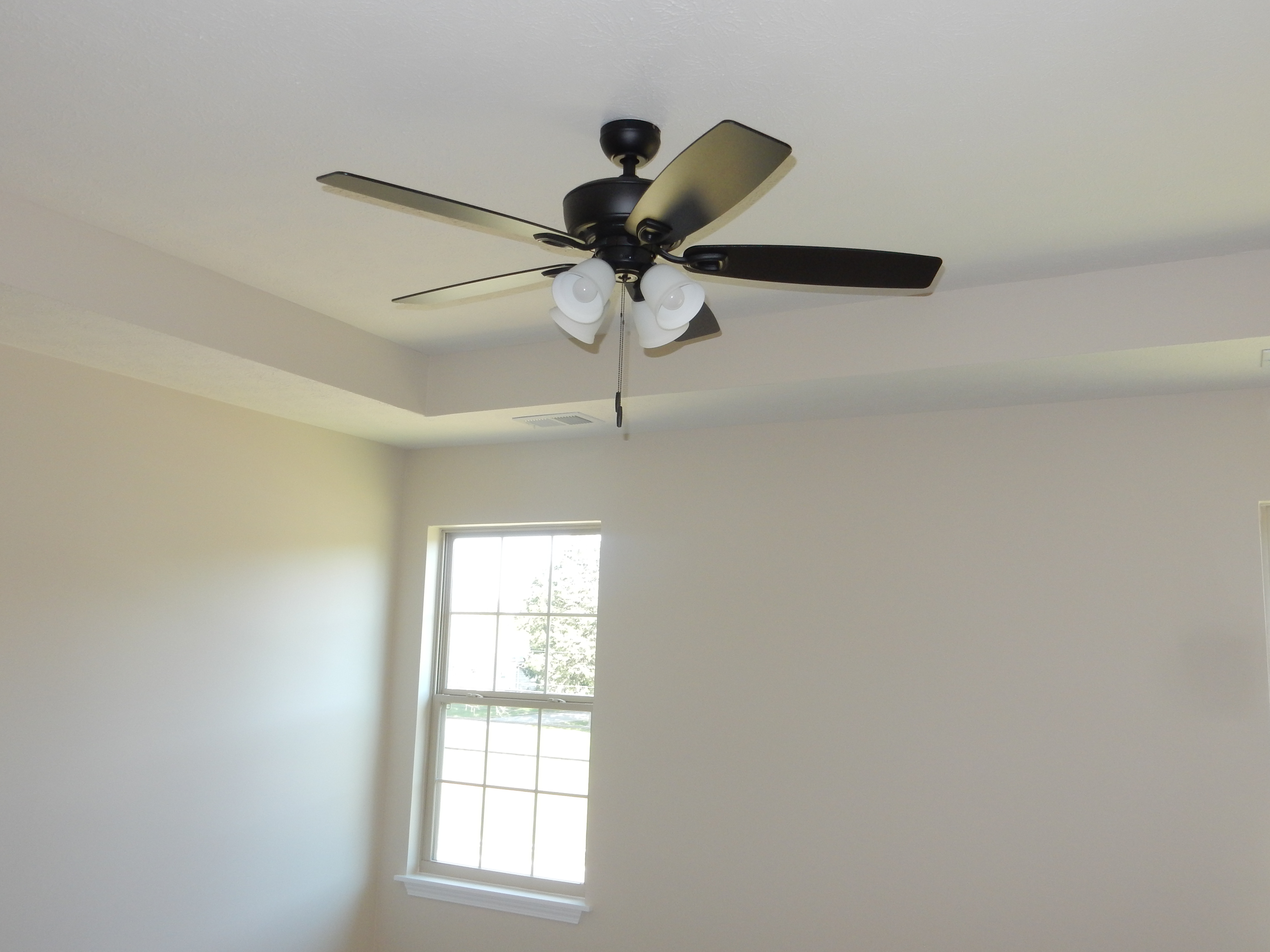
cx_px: 635
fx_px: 1101
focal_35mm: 30
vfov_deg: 46.8
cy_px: 476
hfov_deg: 60.0
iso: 180
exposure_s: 1/40
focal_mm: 5.4
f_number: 4
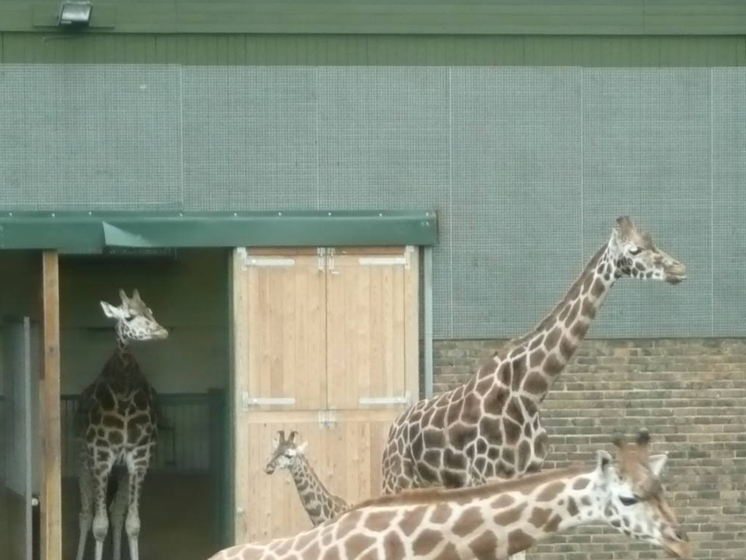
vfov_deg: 7.5
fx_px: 4268
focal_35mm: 198
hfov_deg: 10.0
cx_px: 405
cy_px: 431
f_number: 4.7
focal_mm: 13.7
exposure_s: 1/60
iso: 320
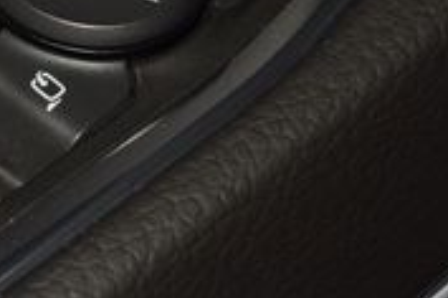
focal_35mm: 380
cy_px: 112
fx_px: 4729
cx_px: -271
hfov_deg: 5.4
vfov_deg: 3.6
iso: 100
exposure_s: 1/125
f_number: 8
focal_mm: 70
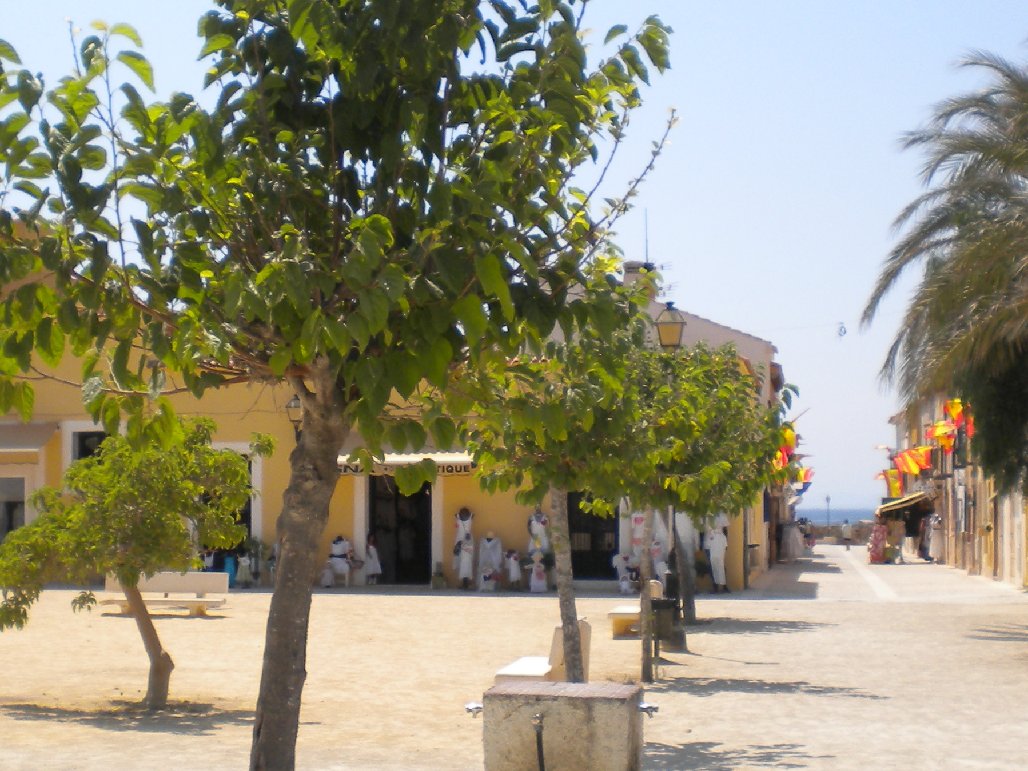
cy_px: 485
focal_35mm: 71
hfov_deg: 27.4
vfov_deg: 20.7
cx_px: 425
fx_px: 2109
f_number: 4.6
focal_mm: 6.3
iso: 80
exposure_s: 1/833
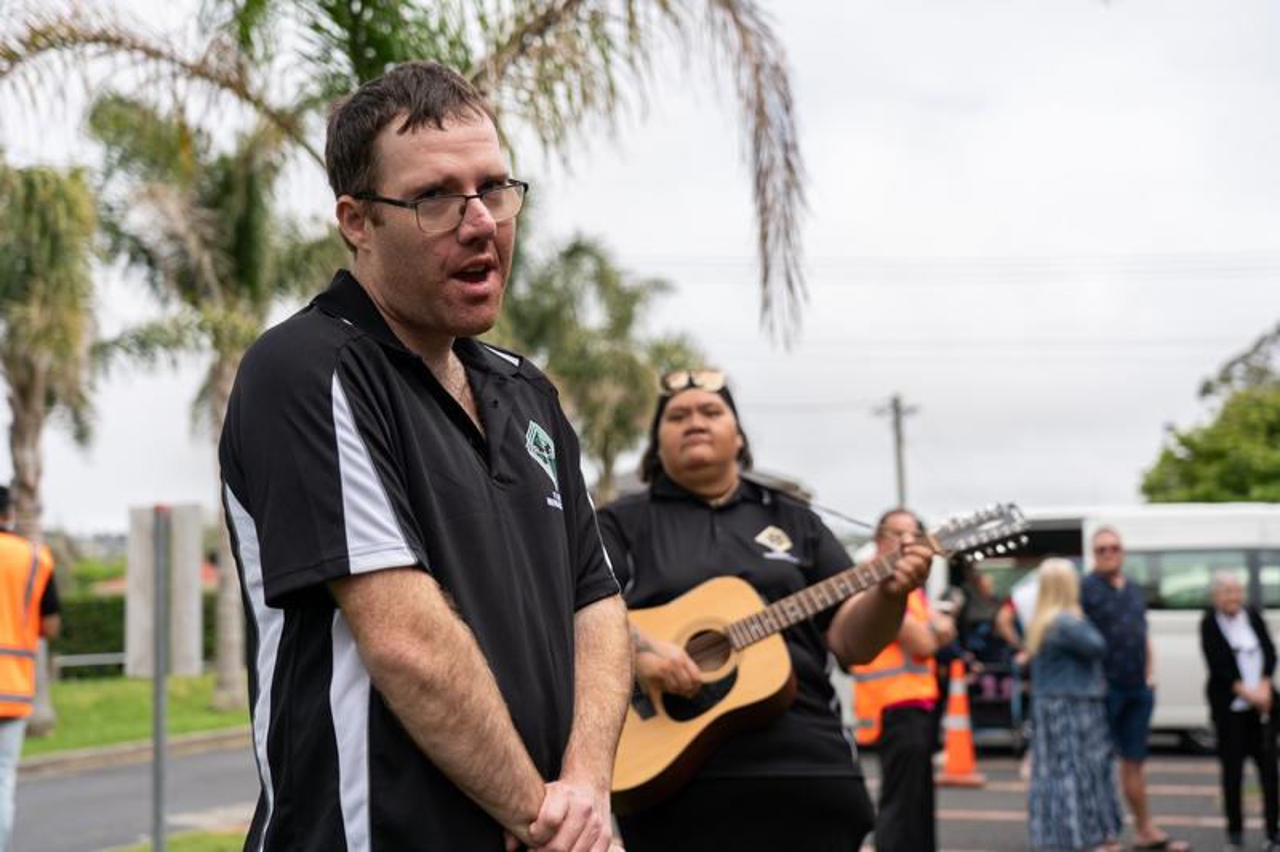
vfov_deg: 26.0
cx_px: 640
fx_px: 1848
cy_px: 426
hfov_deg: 38.2
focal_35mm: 52
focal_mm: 52
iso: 400
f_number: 4
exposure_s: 1/1600
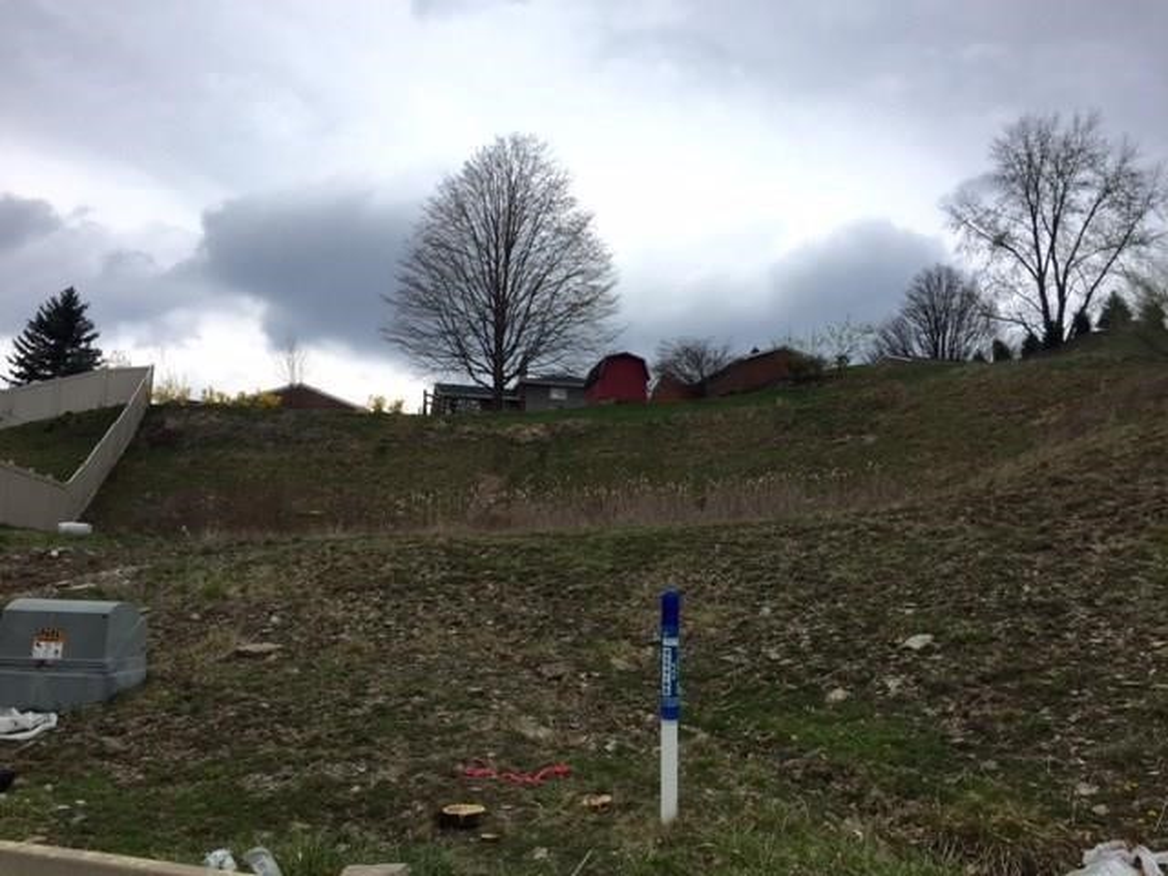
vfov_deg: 48.2
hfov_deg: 61.7
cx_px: 584
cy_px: 438
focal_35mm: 29
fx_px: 979
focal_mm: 4.15
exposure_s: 1/1721
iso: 32
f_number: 2.2
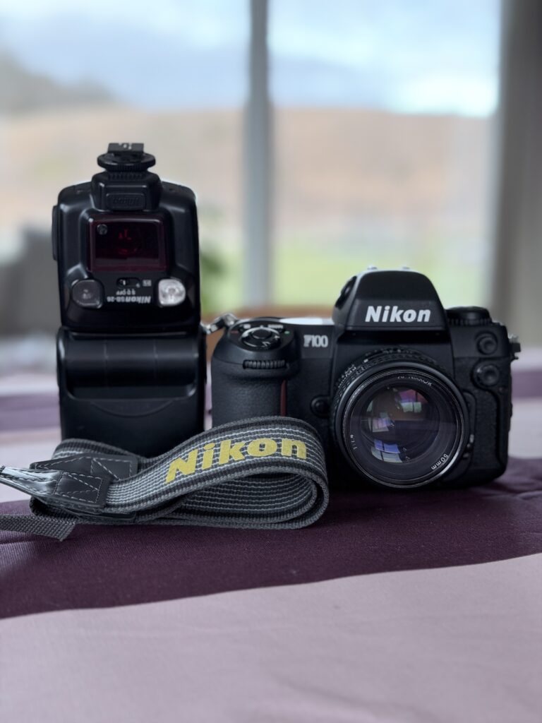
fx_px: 1002
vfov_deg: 39.7
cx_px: 271
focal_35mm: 48
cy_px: 362
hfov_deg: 30.3
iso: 100
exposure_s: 1/60
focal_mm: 6.76
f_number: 1.78
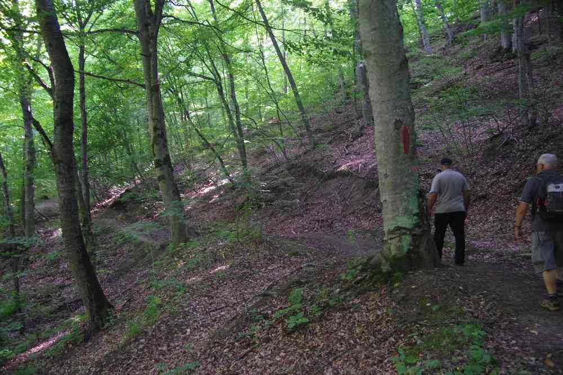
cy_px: 188
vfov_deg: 33.1
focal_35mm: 40
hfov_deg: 48.1
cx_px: 282
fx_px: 631
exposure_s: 1/25
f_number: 4
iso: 3200
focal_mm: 26.9
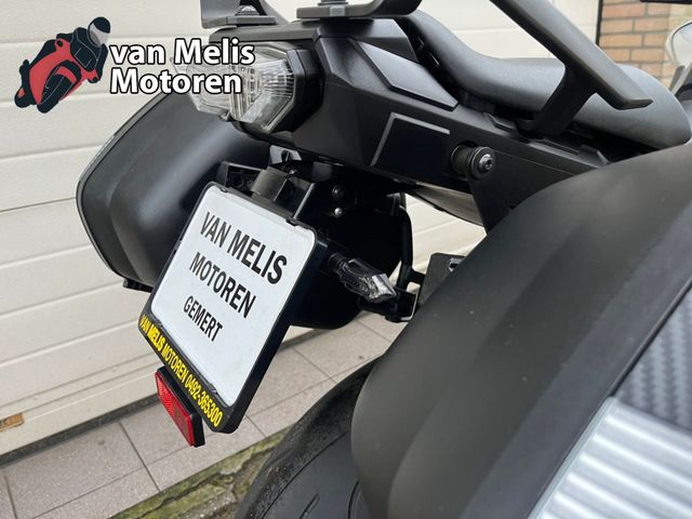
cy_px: 260
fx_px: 520
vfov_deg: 53.1
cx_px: 346
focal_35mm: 26
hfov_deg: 67.3
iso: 125
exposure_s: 1/77
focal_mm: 5.1
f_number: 1.6
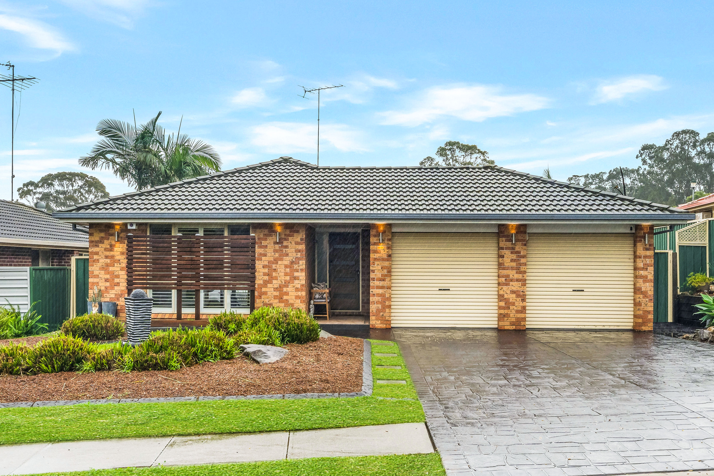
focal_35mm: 21
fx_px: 414
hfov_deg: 81.5
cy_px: 238
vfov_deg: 59.7
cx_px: 357
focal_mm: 20.9
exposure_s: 1/20
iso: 800
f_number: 16
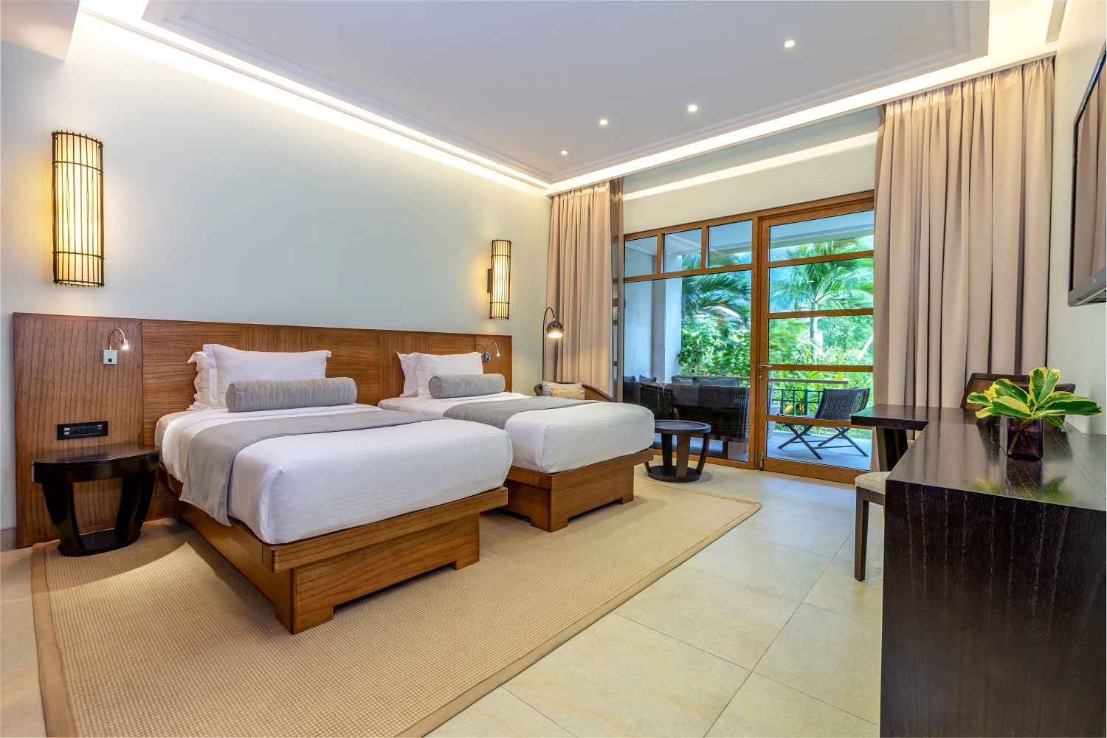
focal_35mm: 16
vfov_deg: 73.7
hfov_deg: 96.7
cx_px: 554
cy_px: 369
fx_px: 492
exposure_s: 1/1.67
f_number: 16
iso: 400
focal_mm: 16
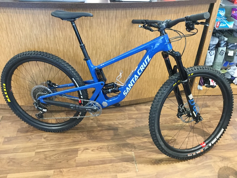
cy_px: 89
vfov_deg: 45.4
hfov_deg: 58.4
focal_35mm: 31
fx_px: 212
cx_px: 118
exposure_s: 1/30
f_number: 2.4
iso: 250
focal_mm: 3.3
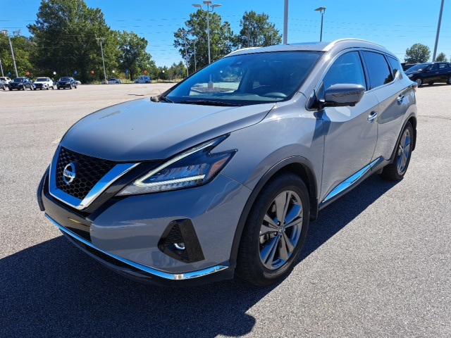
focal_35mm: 24
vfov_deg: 56.8
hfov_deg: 71.6
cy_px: 169
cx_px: 226
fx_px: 313
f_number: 1.8
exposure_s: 1/896
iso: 50
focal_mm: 5.23
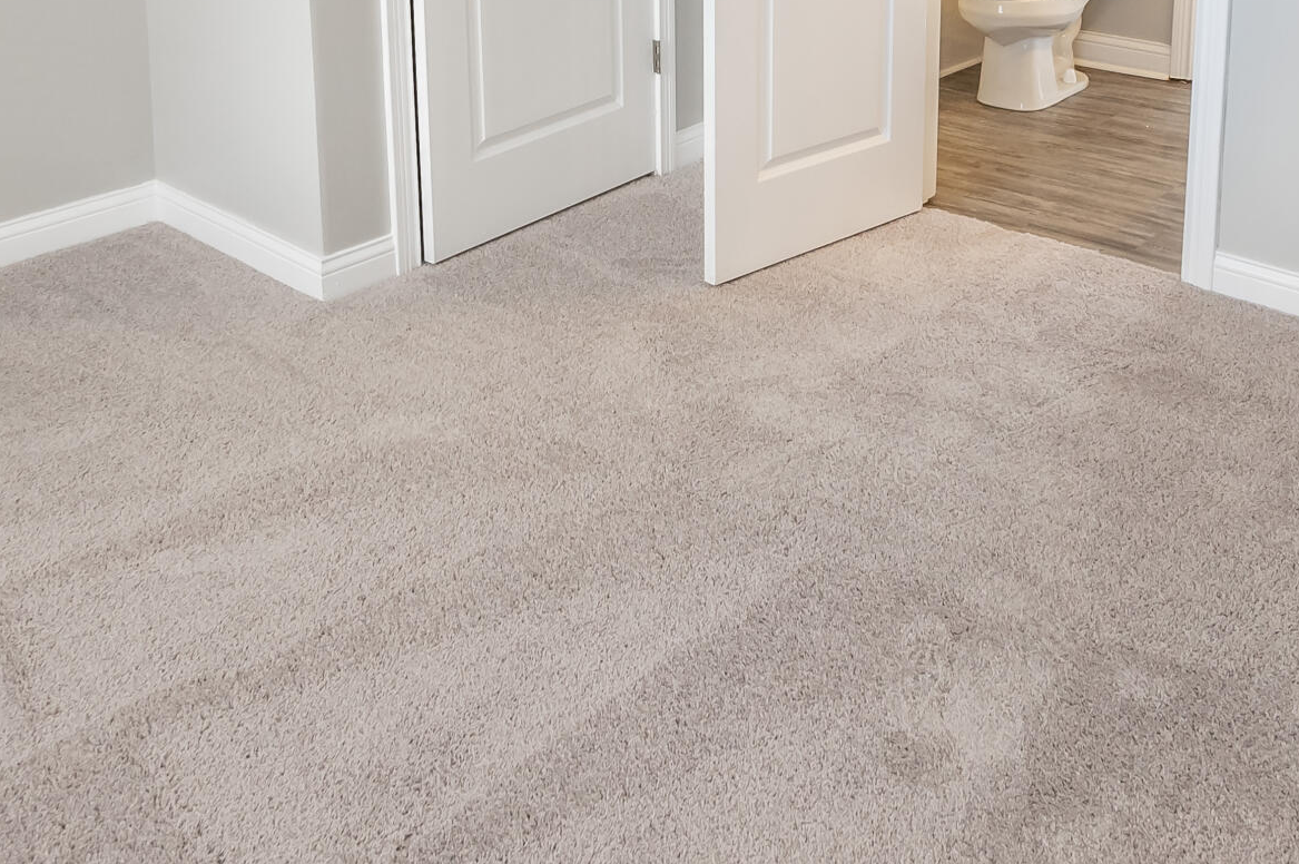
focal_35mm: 36
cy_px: -63
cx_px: 669
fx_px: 1298
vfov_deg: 32.7
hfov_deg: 53.2
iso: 1000
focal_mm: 14
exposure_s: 1/15
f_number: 13
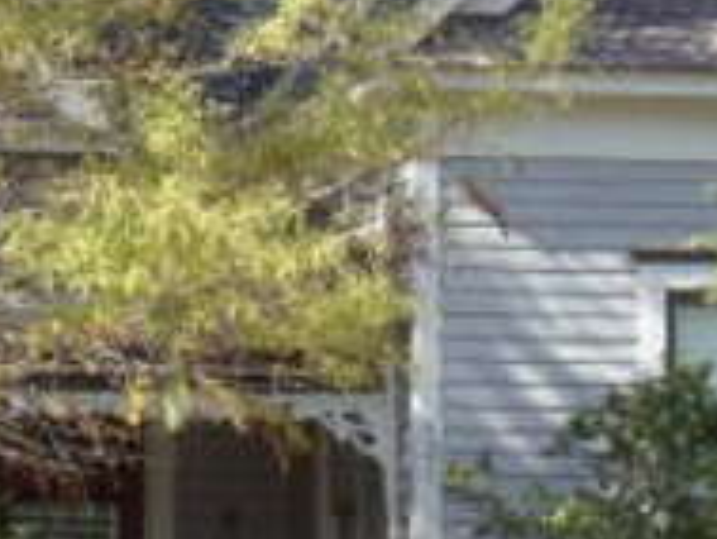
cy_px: 137
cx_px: 144
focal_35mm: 313
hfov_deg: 6.3
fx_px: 6487
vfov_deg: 4.8
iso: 100
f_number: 4.4
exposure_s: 1/250
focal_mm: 10.12
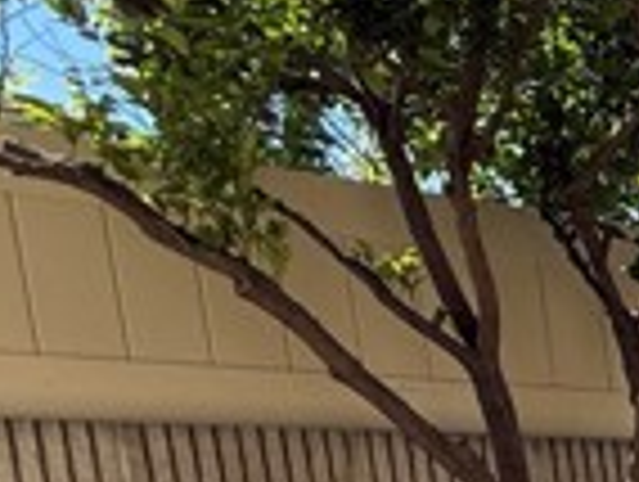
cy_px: 725
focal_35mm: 63
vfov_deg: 20.1
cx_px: 1197
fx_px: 1165
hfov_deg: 20.2
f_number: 2.2
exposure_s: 1/664
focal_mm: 2.22
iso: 64
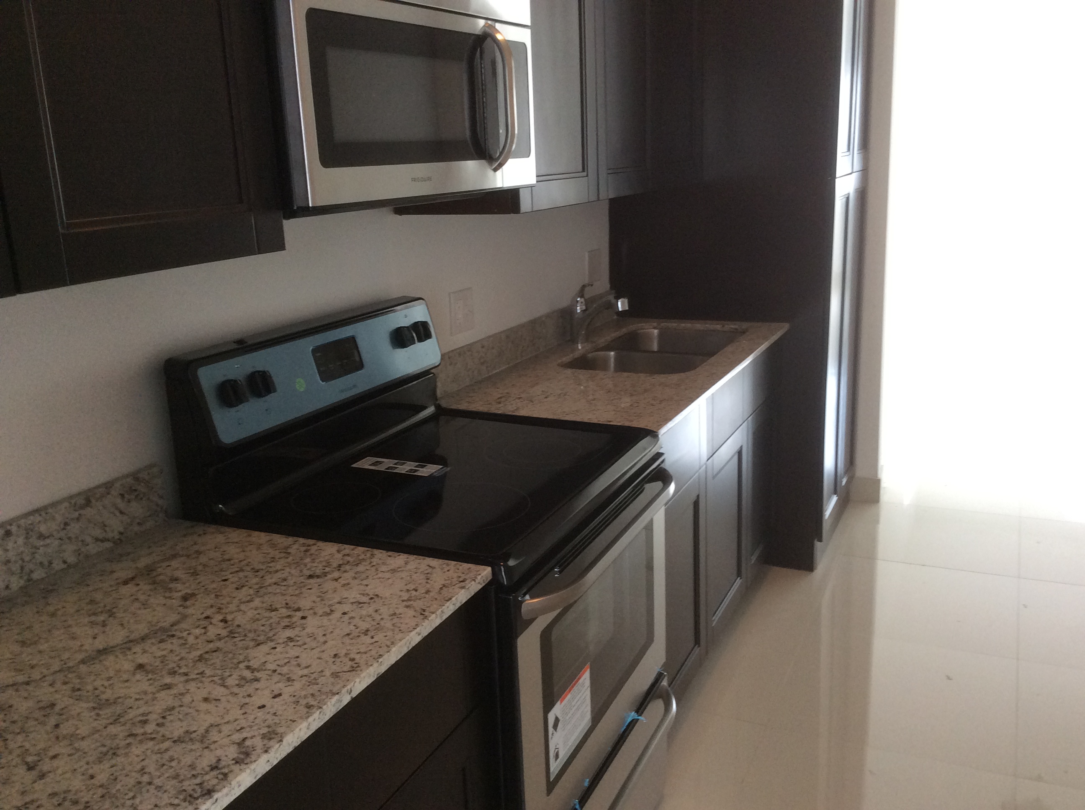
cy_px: 405
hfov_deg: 56.9
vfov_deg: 44.1
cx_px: 542
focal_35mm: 32
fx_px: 1002
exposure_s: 1/24
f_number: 2.4
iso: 64
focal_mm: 3.3
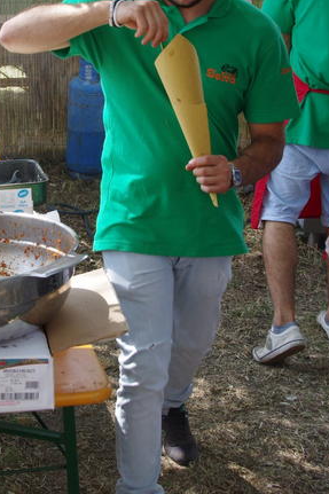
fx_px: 1097
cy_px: 163
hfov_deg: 16.9
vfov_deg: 25.2
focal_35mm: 80
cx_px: 54
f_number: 6.3
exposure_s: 1/125
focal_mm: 31
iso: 640
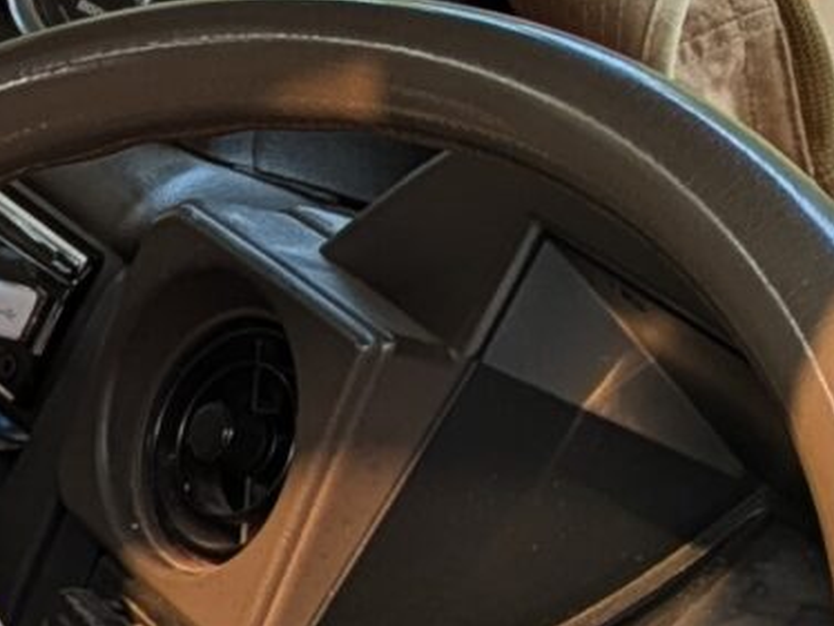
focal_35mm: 171
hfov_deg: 10.8
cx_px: -698
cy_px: 490
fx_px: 4123
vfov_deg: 8.7
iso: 37
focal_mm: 5.43
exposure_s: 1/244
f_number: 1.89
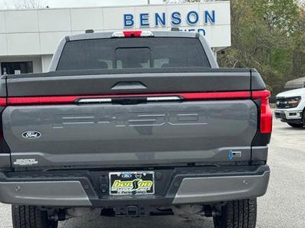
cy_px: 137
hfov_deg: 31.7
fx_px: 537
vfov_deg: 23.9
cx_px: 138
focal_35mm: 61
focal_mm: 6.76
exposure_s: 1/1681
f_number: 1.78
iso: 64
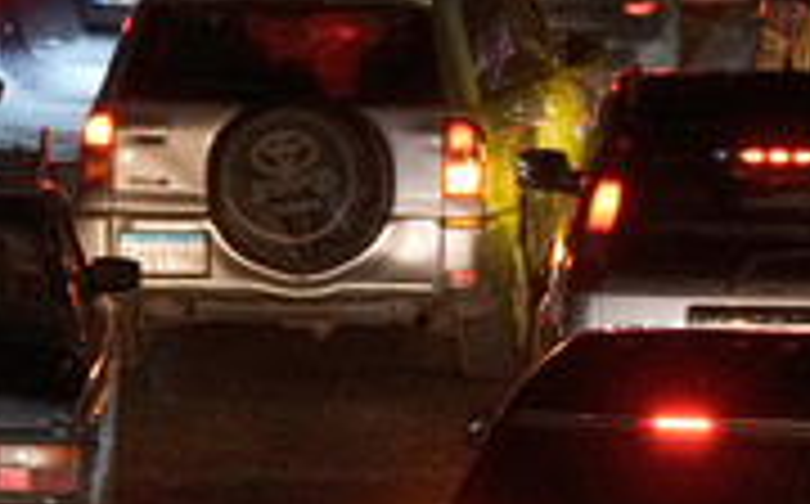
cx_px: 612
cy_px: 79
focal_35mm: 737
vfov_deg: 1.8
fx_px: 16249
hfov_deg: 2.9
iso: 2500
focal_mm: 127
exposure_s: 1/160
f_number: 4
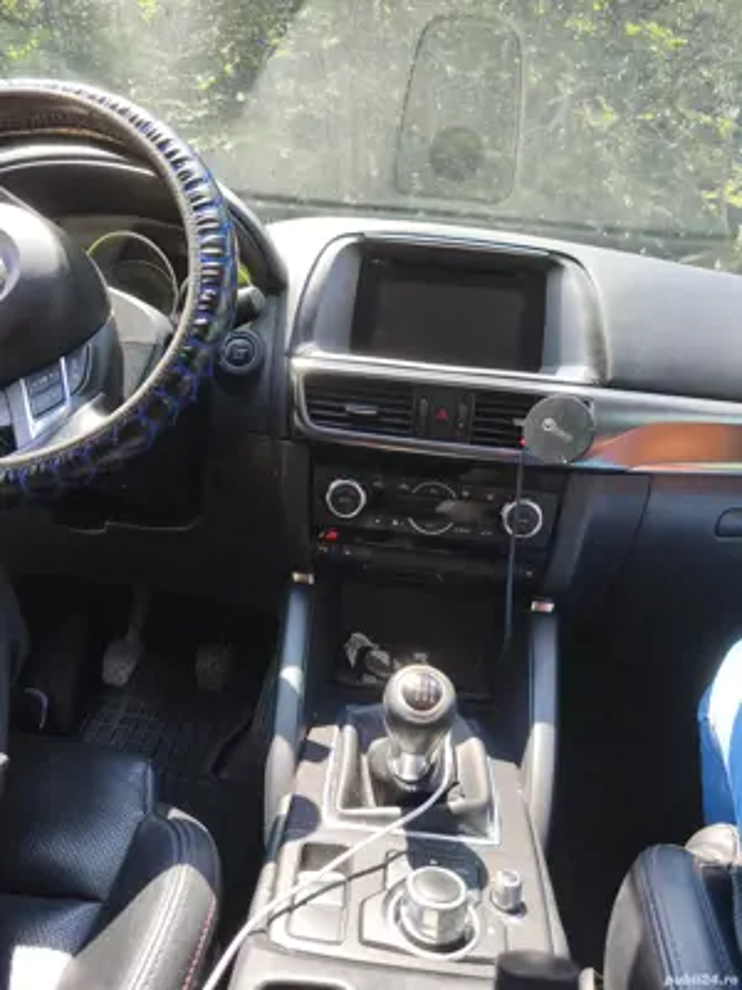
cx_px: 371
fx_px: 657
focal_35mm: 23
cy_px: 495
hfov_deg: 58.9
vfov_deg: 73.9
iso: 50
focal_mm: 6.18
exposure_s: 1/102
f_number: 1.65
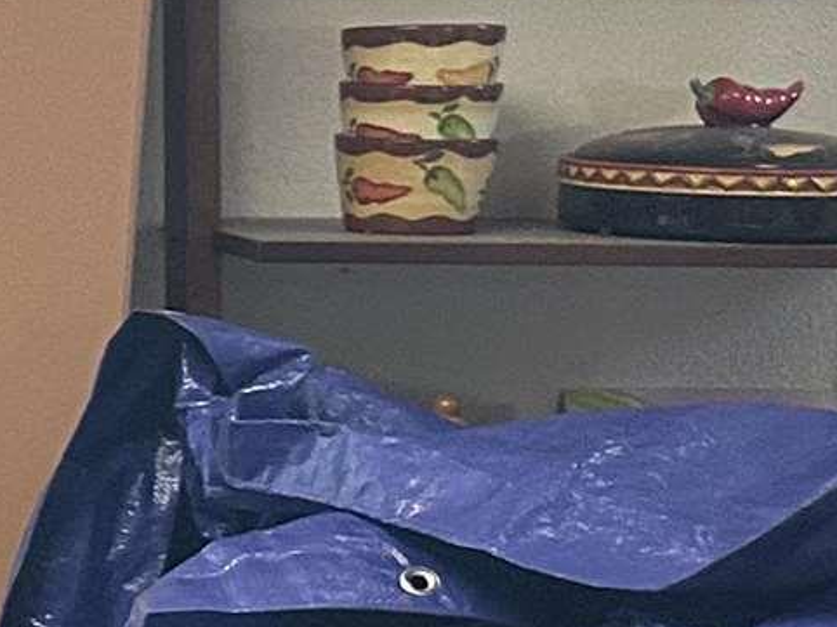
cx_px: -1537
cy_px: 531
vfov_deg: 9.7
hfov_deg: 10.1
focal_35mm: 153
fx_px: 3698
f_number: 1.78
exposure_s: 1/60
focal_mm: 6.86
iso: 200
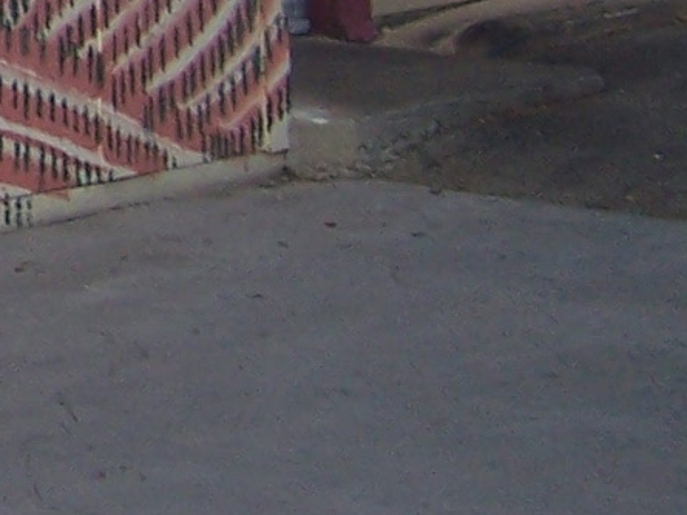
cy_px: -728
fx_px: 3792
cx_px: -1022
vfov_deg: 7.3
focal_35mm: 191
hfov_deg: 9.2
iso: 80
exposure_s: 1/60
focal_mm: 5.5
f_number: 3.4
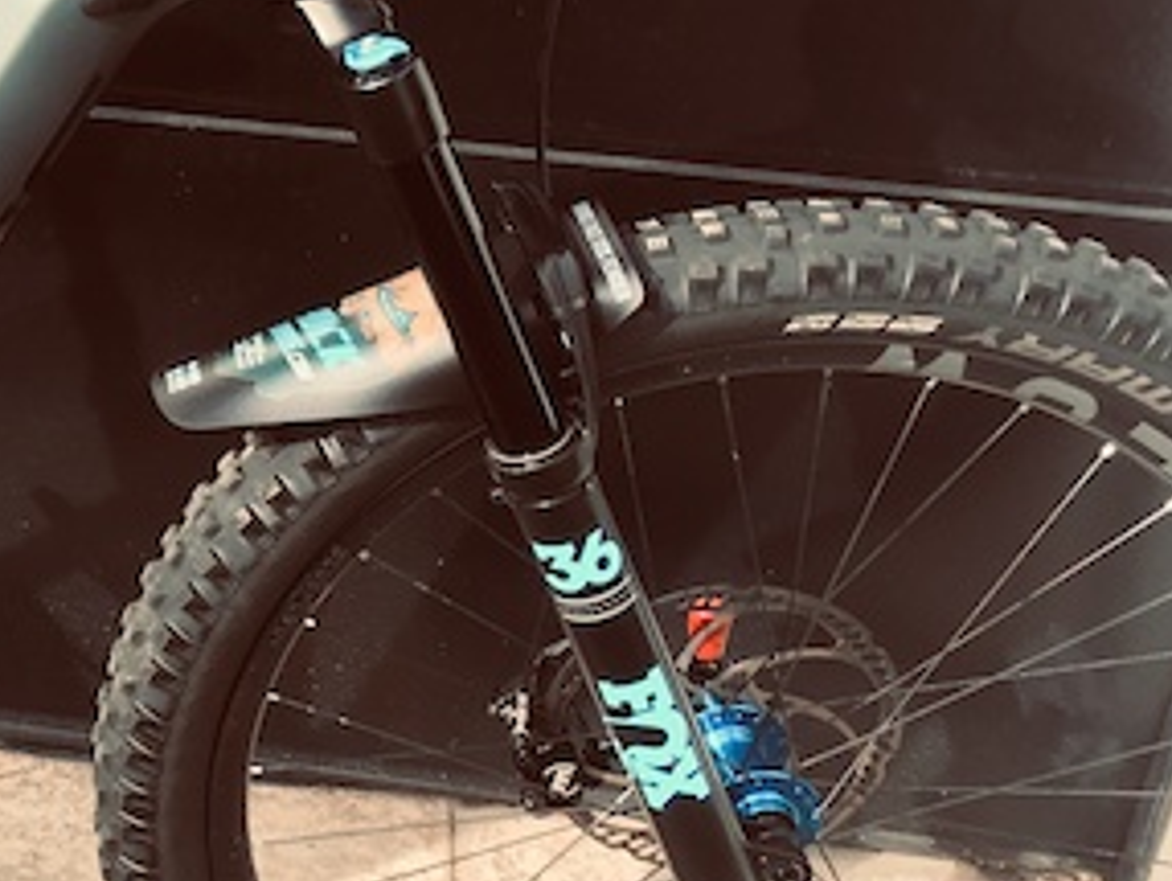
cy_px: 229
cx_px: -295
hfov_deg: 22.0
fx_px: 2745
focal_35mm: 81
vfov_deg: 18.1
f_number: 2.2
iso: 25
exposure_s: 1/117
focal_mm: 4.15
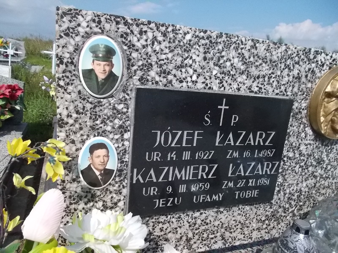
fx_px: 254
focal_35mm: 26
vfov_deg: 53.1
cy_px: 126
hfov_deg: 67.3
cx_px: 169
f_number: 8
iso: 400
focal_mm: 4.6
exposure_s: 1/1000
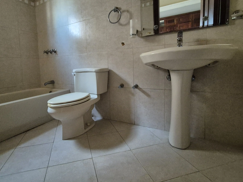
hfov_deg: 90.2
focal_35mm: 17
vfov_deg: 74.3
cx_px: 101
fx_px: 119
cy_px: 78
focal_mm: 2.2
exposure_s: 1/60
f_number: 2.2
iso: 1600
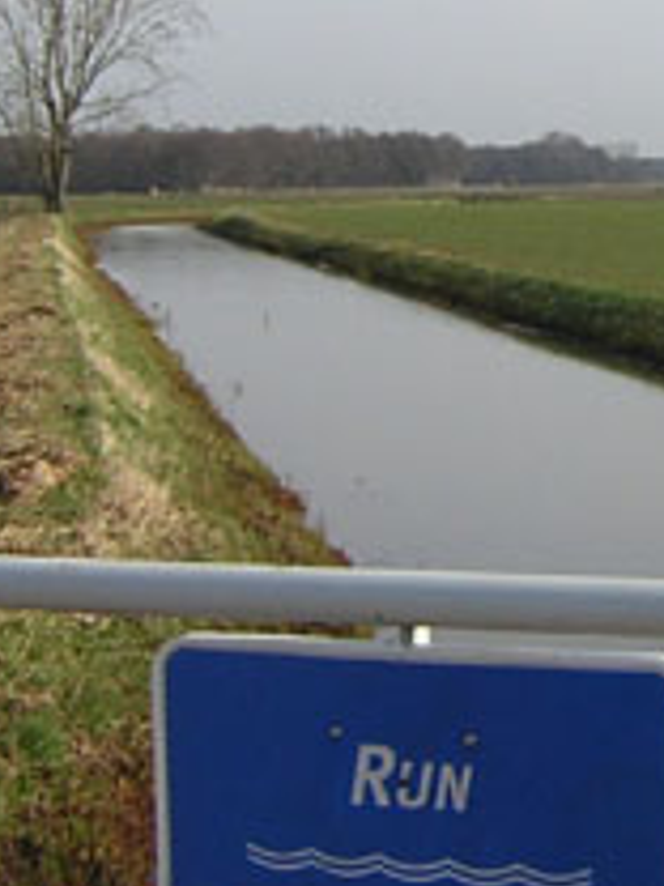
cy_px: 149
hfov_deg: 14.2
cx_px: 524
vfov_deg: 18.7
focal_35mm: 104
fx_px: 2660
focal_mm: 4.7
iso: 100
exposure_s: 1/336
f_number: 5.2
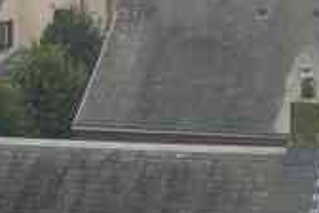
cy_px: -131
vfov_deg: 6.3
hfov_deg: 9.5
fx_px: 1896
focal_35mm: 214
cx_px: 350
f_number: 8
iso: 200
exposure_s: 1/50
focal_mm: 24
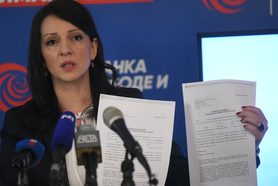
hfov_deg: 8.5
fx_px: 1877
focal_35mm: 243
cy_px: 95
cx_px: 125
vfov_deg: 5.7
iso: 2500
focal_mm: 200
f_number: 2.8
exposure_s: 1/250
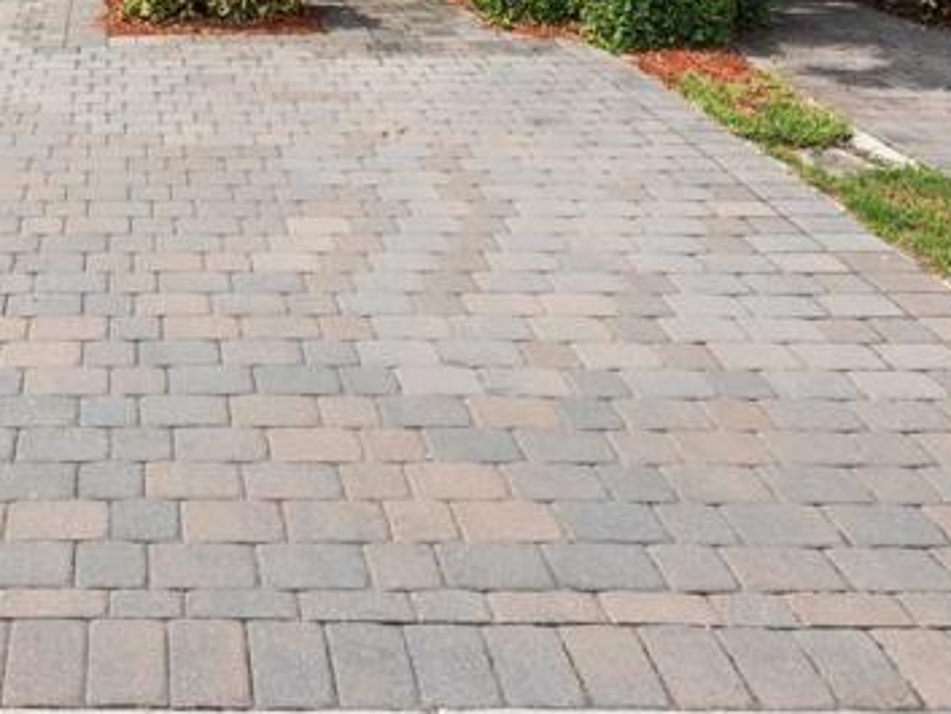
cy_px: -145
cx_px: 155
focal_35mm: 50
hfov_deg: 36.5
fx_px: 1374
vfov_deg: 26.0
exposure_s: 1/4
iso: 100
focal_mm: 17
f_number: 13
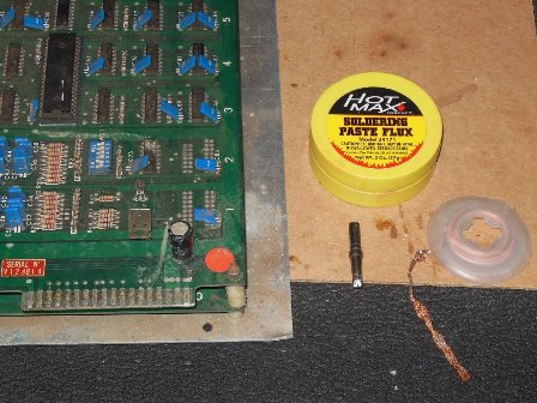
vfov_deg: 29.1
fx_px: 776
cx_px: 268
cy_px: 202
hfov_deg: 38.2
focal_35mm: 50
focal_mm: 8.9
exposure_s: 1/60
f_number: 4
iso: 200
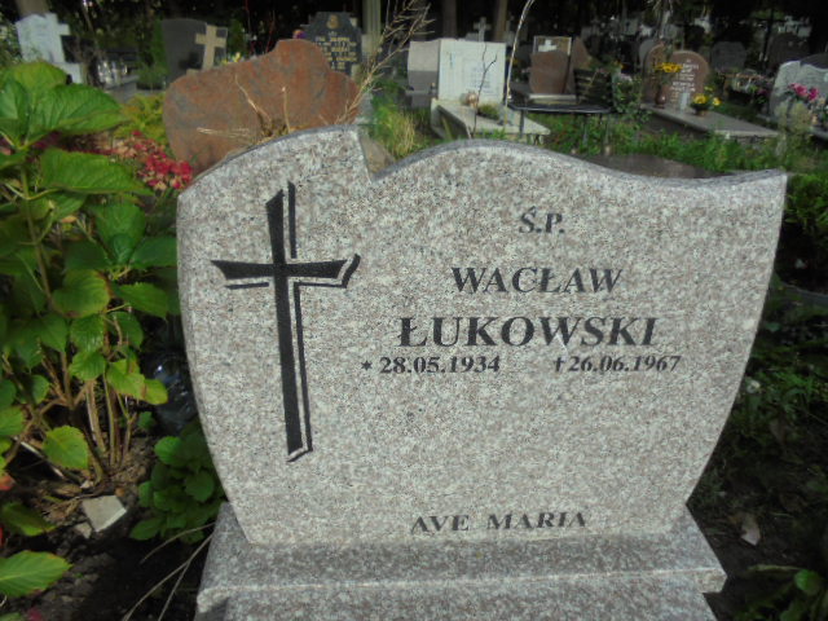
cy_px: 310
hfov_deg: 67.3
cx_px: 414
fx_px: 622
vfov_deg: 53.1
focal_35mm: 26
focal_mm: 4.6
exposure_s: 1/400
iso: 100
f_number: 3.5
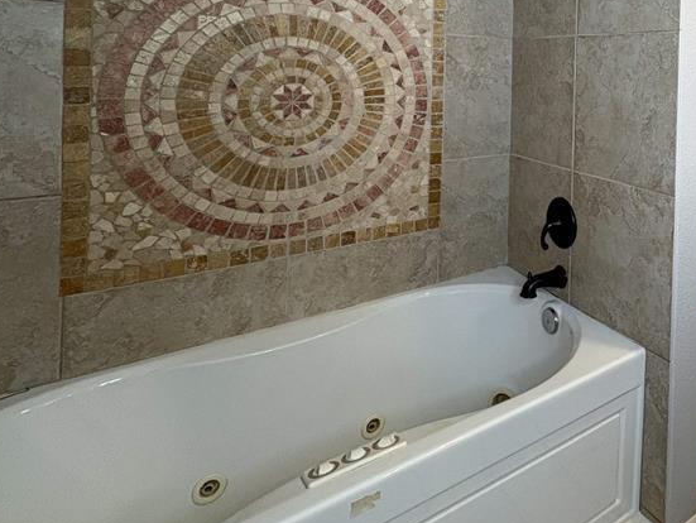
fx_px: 523
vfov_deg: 48.7
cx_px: 629
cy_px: 75
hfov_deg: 57.5
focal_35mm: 26
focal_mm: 2.22
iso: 160
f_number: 2.2
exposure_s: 1/120
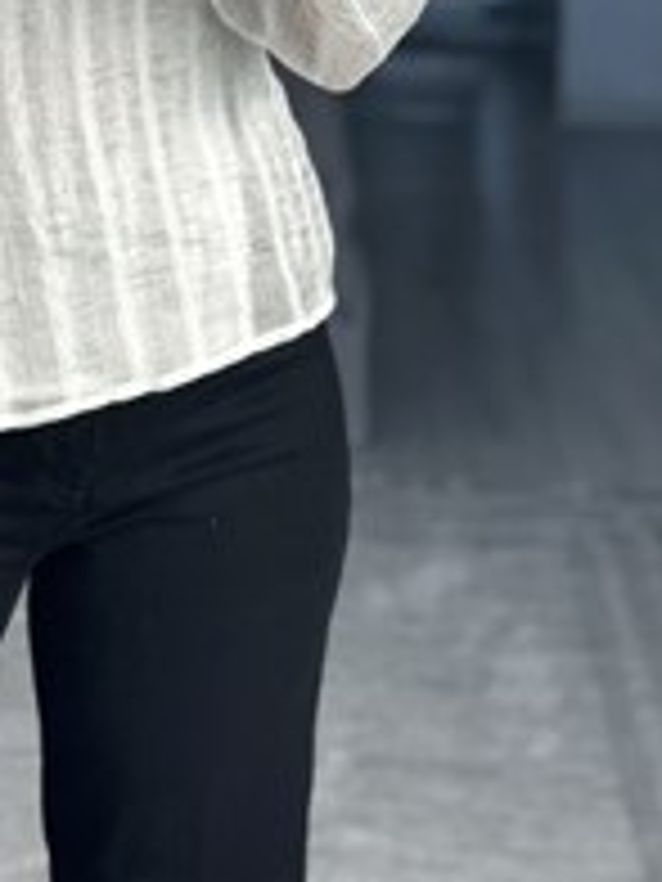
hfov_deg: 11.7
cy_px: -180
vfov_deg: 15.3
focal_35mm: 124
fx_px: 3162
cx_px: -95
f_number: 1.78
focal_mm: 6.86
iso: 80
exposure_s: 1/339
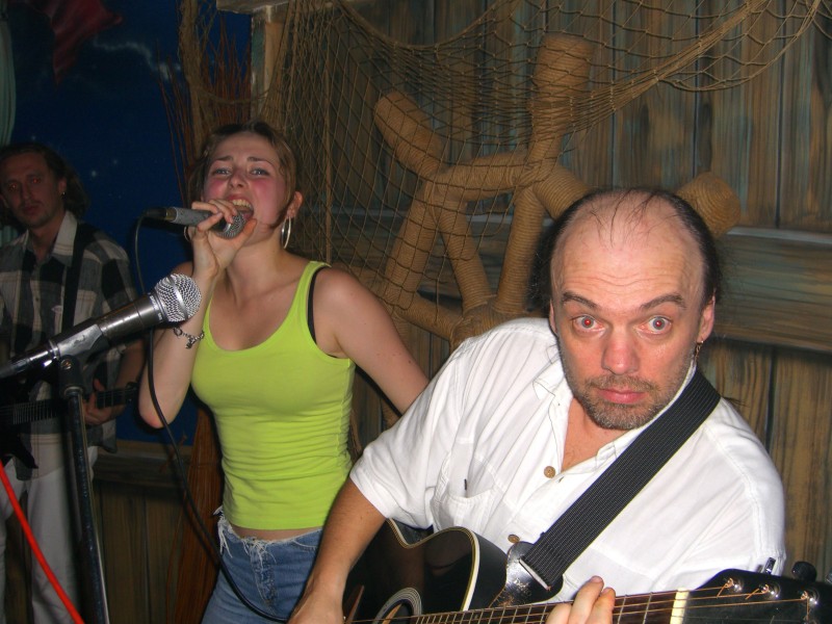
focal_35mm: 46
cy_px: 312
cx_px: 416
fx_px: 1106
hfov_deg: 41.2
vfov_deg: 31.5
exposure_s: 1/60
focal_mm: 9.5
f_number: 3.1
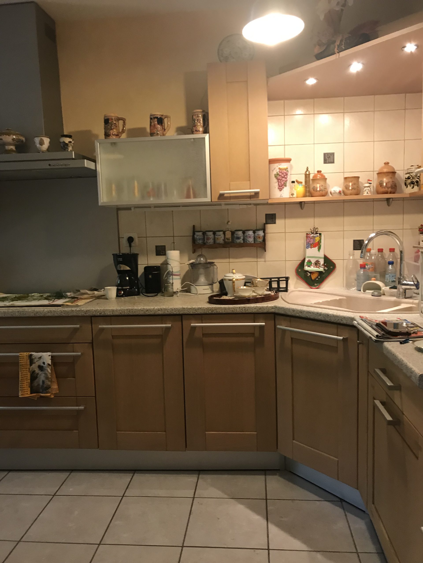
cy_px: 282
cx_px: 212
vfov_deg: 63.4
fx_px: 456
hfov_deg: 49.7
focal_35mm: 28
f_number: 1.8
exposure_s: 1/17
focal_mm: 3.99
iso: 64
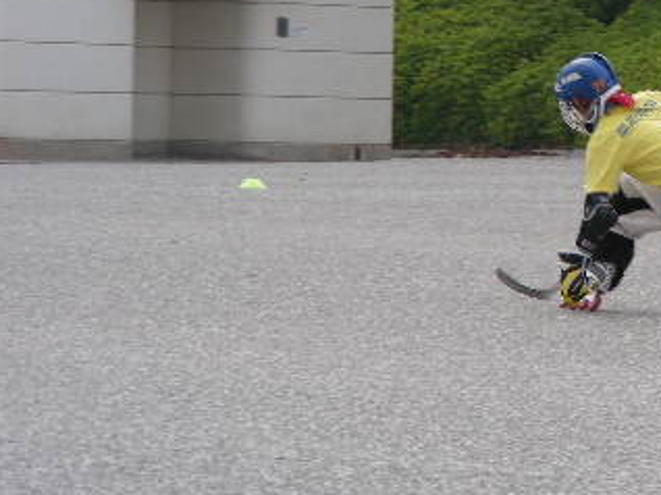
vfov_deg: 3.8
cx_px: 624
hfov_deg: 5.0
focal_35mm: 395
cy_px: 168
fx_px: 7537
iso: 50
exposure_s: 1/180
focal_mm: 32.7
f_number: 3.5
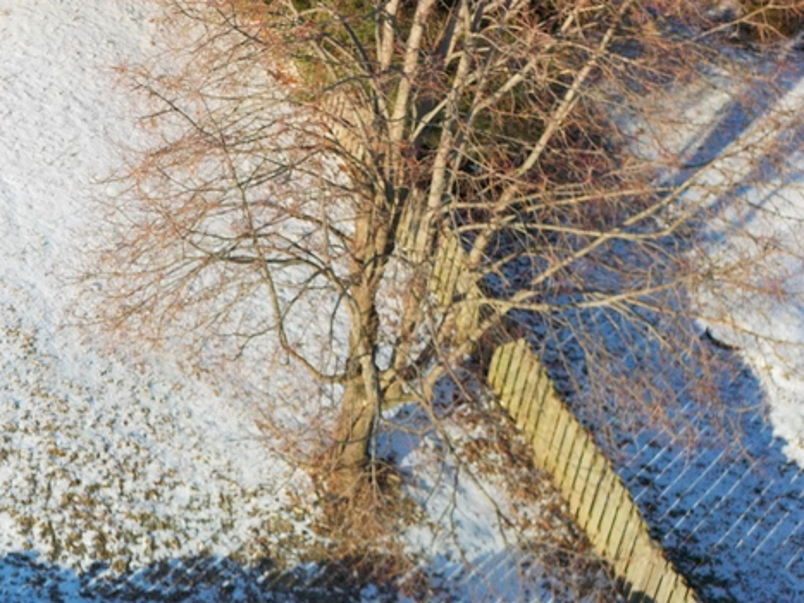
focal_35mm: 74
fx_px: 1718
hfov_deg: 22.8
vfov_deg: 19.0
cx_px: -300
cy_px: -74
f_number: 1.7
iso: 140
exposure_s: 1/640
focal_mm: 6.72
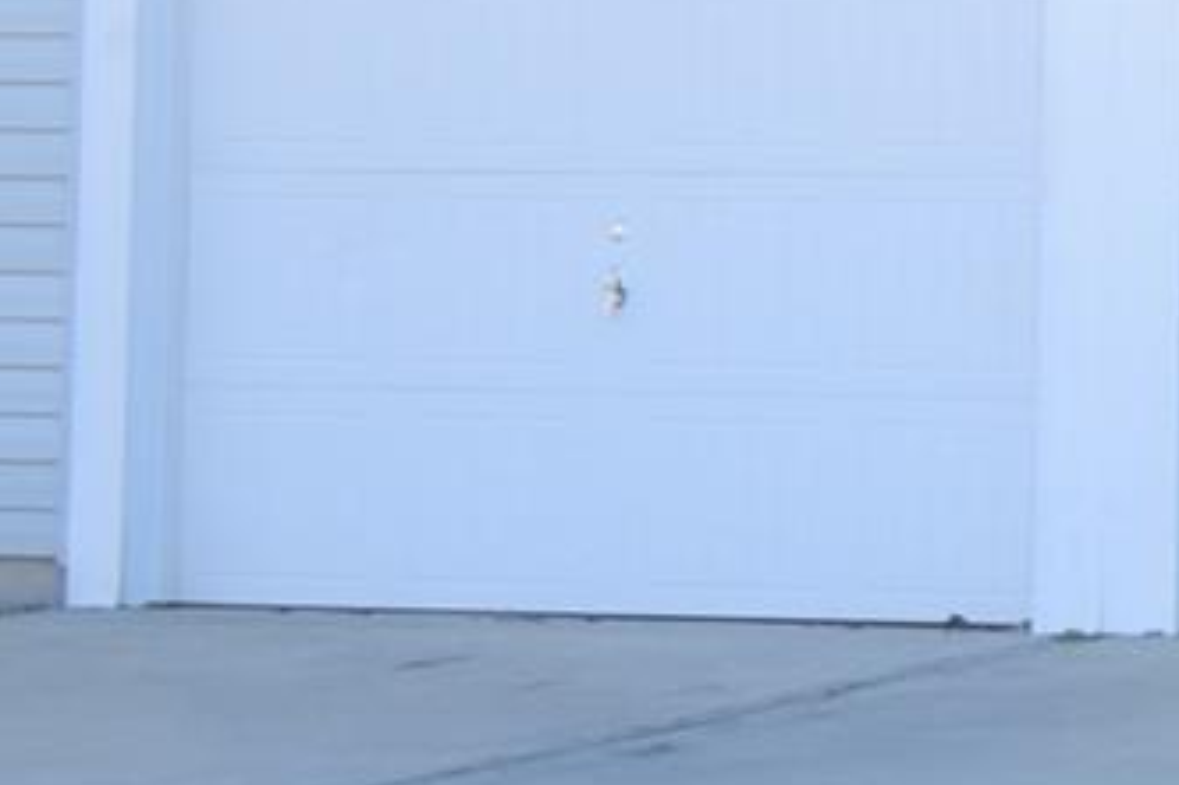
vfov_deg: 7.4
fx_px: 6055
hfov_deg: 10.1
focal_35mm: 185
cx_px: 2496
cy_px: -101
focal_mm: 20
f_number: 5.6
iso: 250
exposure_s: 1/250
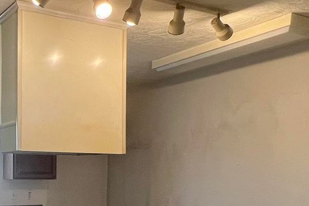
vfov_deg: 28.9
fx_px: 386
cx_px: 33
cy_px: 175
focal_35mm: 45
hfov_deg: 40.4
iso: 125
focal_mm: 1.57
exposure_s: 1/120
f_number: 1.8
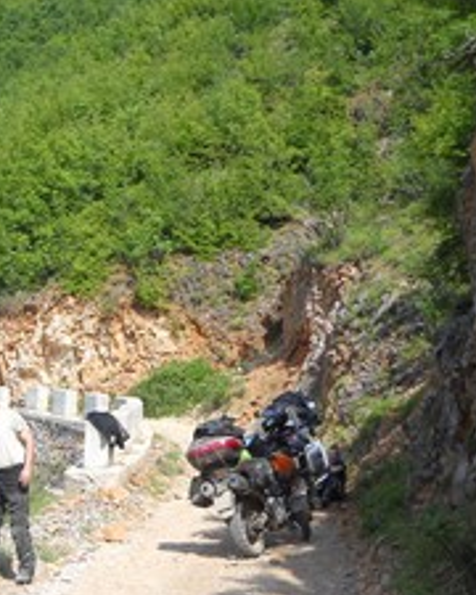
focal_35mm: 71
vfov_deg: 26.7
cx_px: 63
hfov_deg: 21.2
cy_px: 373
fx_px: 1250
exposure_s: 1/184
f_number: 5.5
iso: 64
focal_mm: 6.72
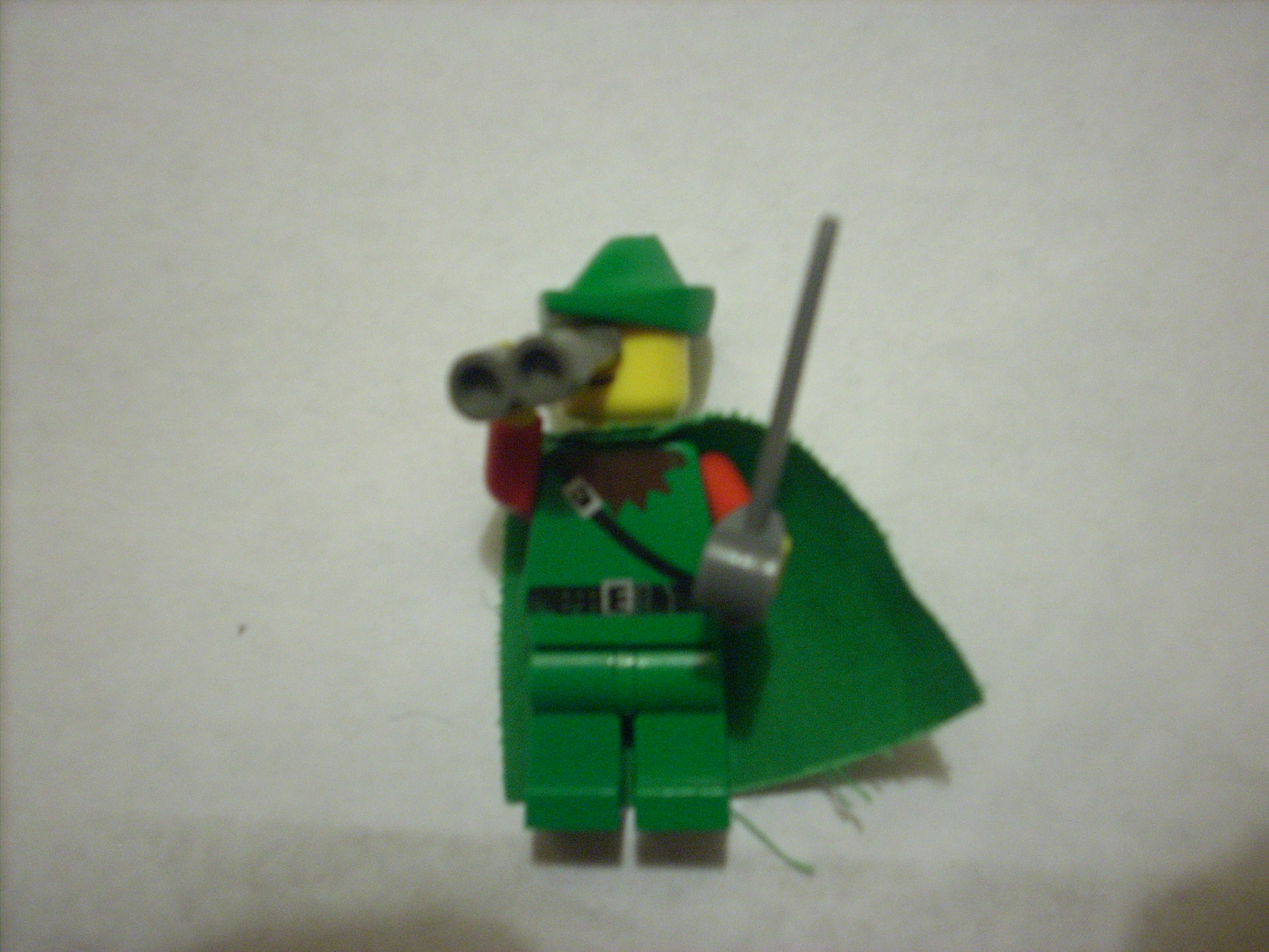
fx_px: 1356
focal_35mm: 37
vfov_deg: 38.7
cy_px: 476
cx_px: 634
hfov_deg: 50.1
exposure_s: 1/4
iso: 282
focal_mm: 6.2
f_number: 2.8
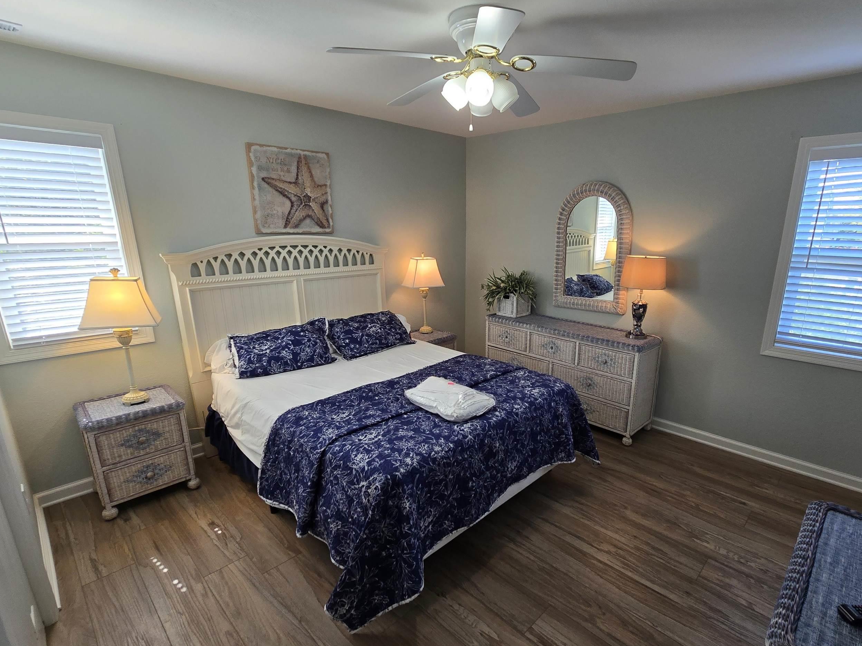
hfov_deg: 94.1
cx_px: 481
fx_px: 398
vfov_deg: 78.0
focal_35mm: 16
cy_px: 344
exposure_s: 1/60
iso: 64
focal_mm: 2.2
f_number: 2.2
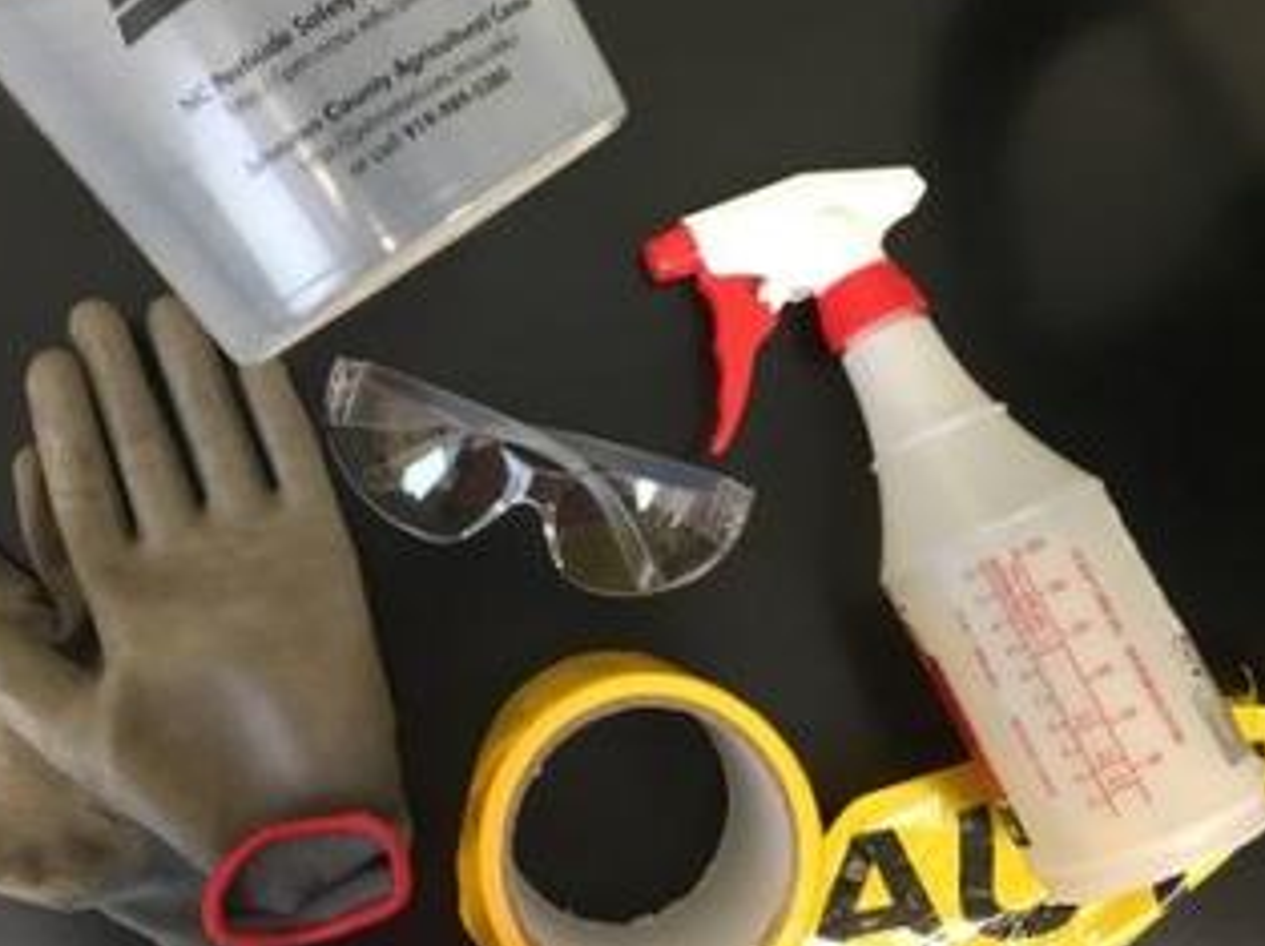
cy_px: 358
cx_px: 556
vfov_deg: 38.4
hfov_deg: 50.1
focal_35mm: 37
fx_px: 1351
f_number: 2.2
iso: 200
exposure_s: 1/24
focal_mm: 4.15
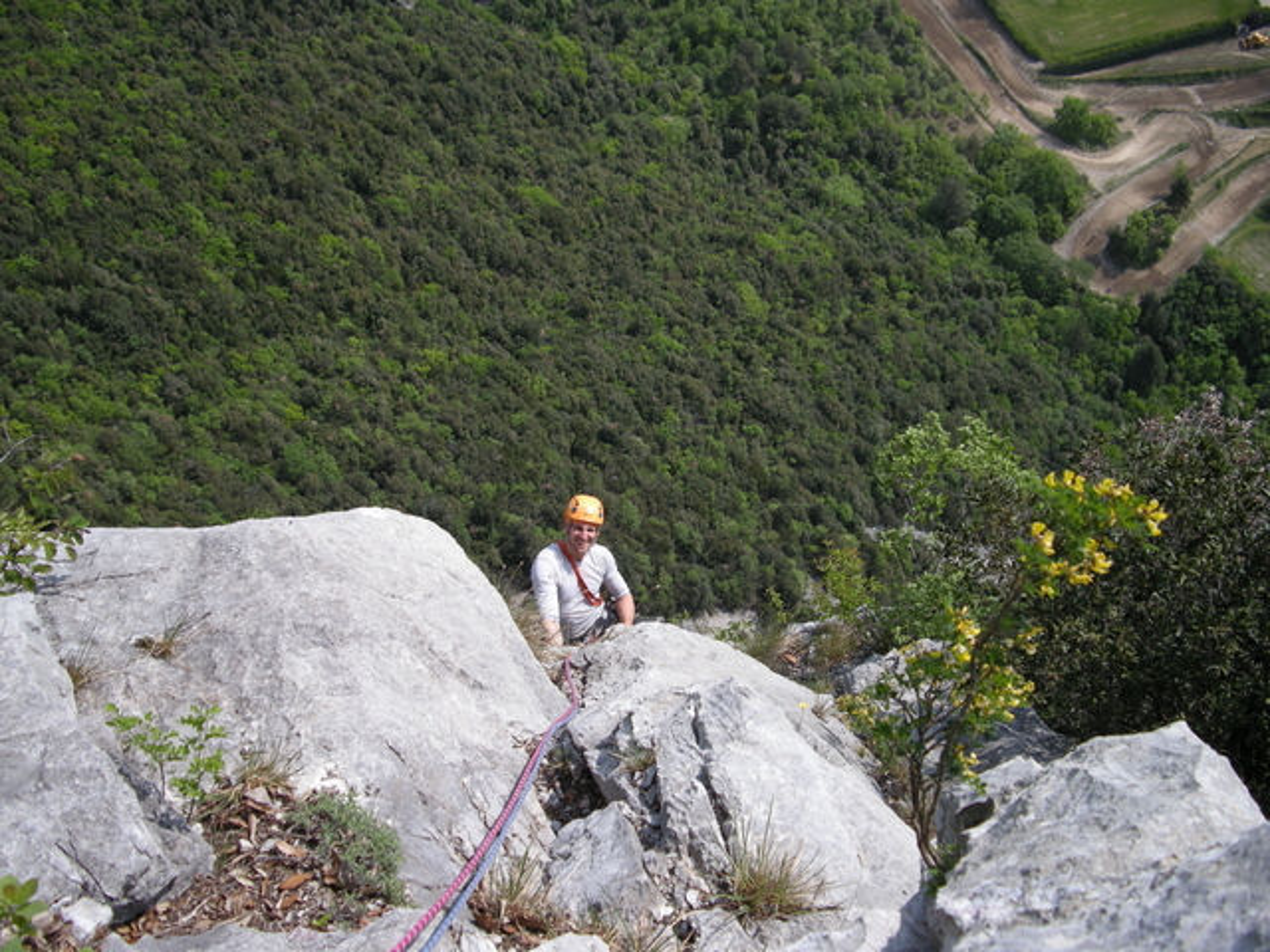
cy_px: 476
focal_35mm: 37
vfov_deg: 38.7
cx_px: 635
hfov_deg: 50.1
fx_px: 1357
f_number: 2.8
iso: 64
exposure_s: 1/855
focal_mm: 7.9
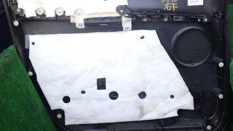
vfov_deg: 26.2
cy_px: 33
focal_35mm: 45
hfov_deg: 45.5
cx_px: 115
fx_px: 278
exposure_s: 1/60
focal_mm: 5.4
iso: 100
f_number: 2.3
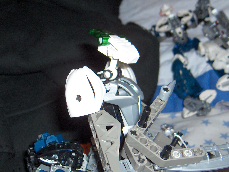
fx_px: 384
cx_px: 107
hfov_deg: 33.2
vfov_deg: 25.1
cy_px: 111
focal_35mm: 58
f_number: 4.8
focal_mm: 8
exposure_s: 1/60
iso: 100
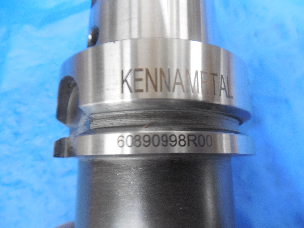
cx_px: 152
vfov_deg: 54.9
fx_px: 220
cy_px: 114
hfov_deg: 69.4
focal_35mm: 25
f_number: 3.3
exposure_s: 1/10
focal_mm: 4.5
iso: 400
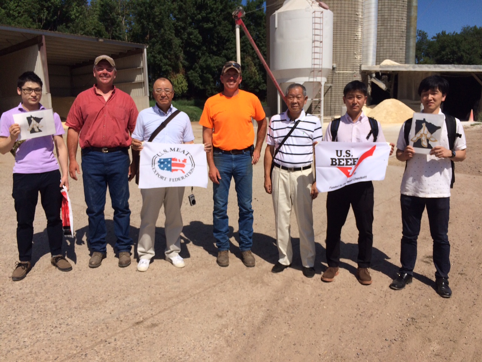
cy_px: 181
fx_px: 404
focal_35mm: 29
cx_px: 241
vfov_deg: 48.2
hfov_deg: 61.7
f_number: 2.2
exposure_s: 1/4566
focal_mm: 4.15
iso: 40
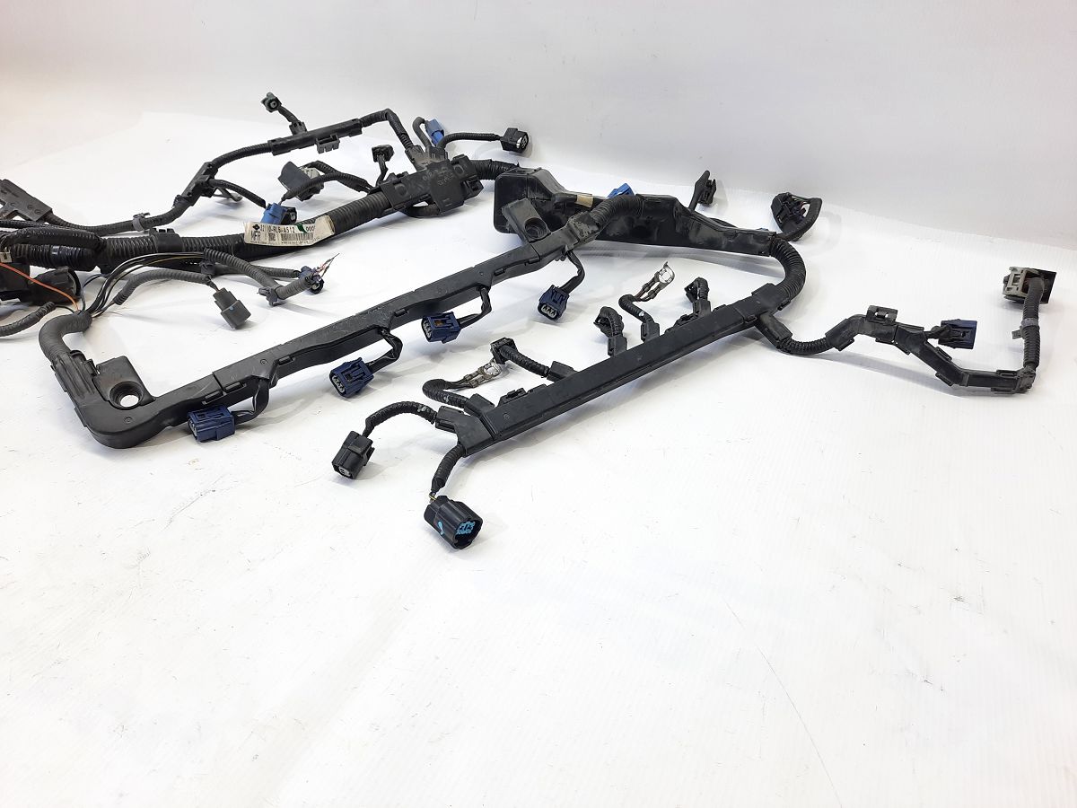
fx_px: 778
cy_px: 404
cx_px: 538
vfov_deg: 54.9
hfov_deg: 69.4
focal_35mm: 25
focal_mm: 4.6
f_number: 2
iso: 80
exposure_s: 1/50
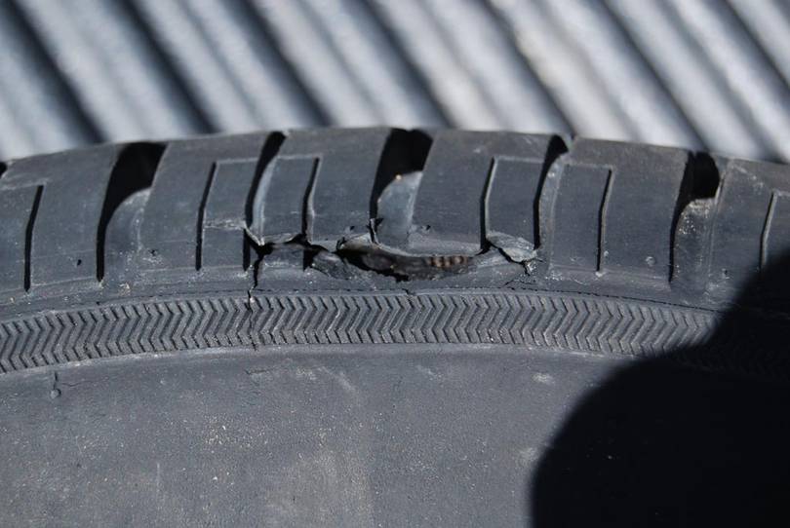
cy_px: 264
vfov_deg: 16.6
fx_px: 1812
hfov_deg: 24.6
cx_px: 395
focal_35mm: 82
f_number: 5.6
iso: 100
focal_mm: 55
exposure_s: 1/125
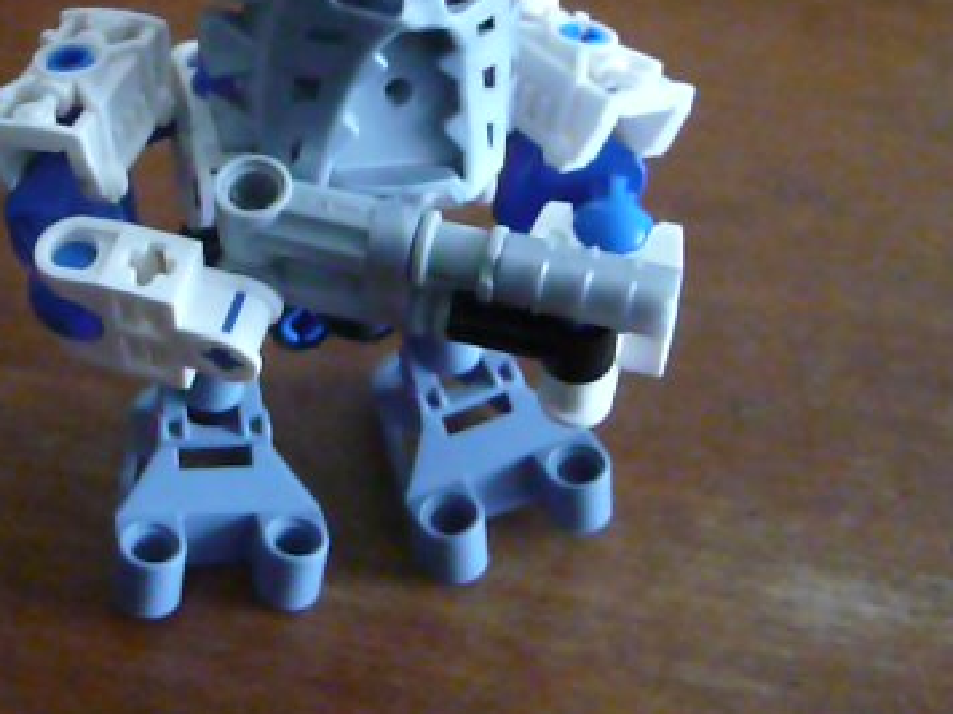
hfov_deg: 30.4
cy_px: 195
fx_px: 1734
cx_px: 273
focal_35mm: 63
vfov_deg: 23.1
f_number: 2.8
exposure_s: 1/30
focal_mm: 5.8
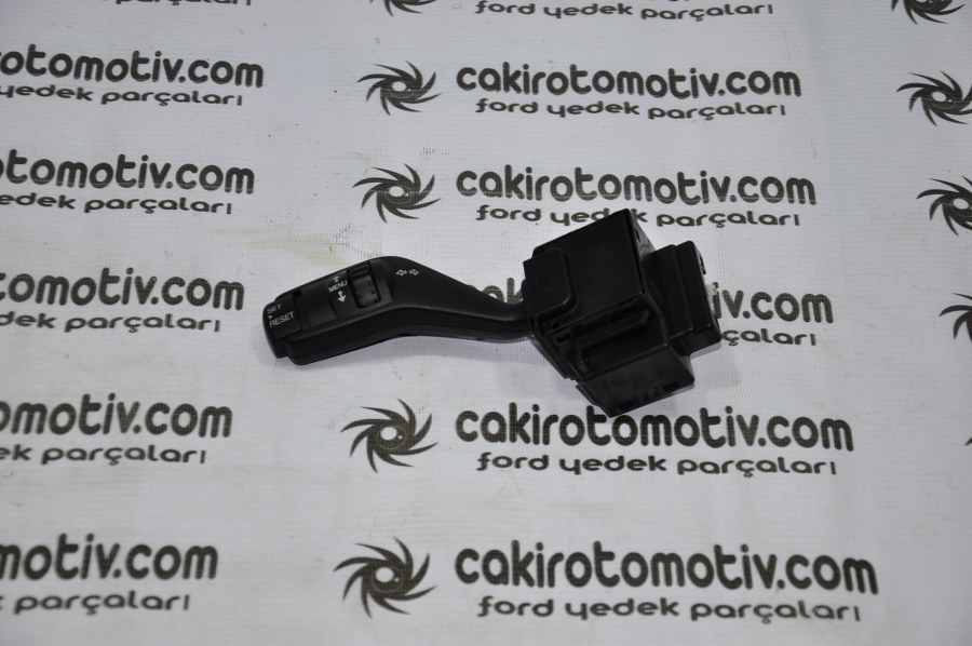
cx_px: 486
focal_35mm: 87
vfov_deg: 15.7
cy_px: 323
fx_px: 2346
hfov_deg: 23.4
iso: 200
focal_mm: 58
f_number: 5
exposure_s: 1/60
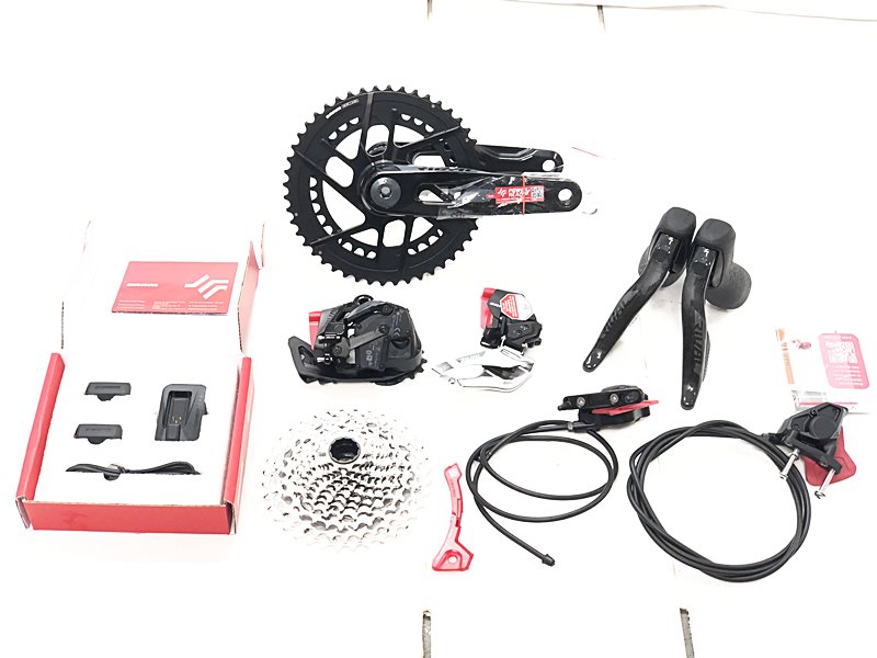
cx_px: 438
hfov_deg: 36.8
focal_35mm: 52
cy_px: 329
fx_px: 1317
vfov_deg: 28.0
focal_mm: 6
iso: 125
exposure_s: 1/33
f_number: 2.4
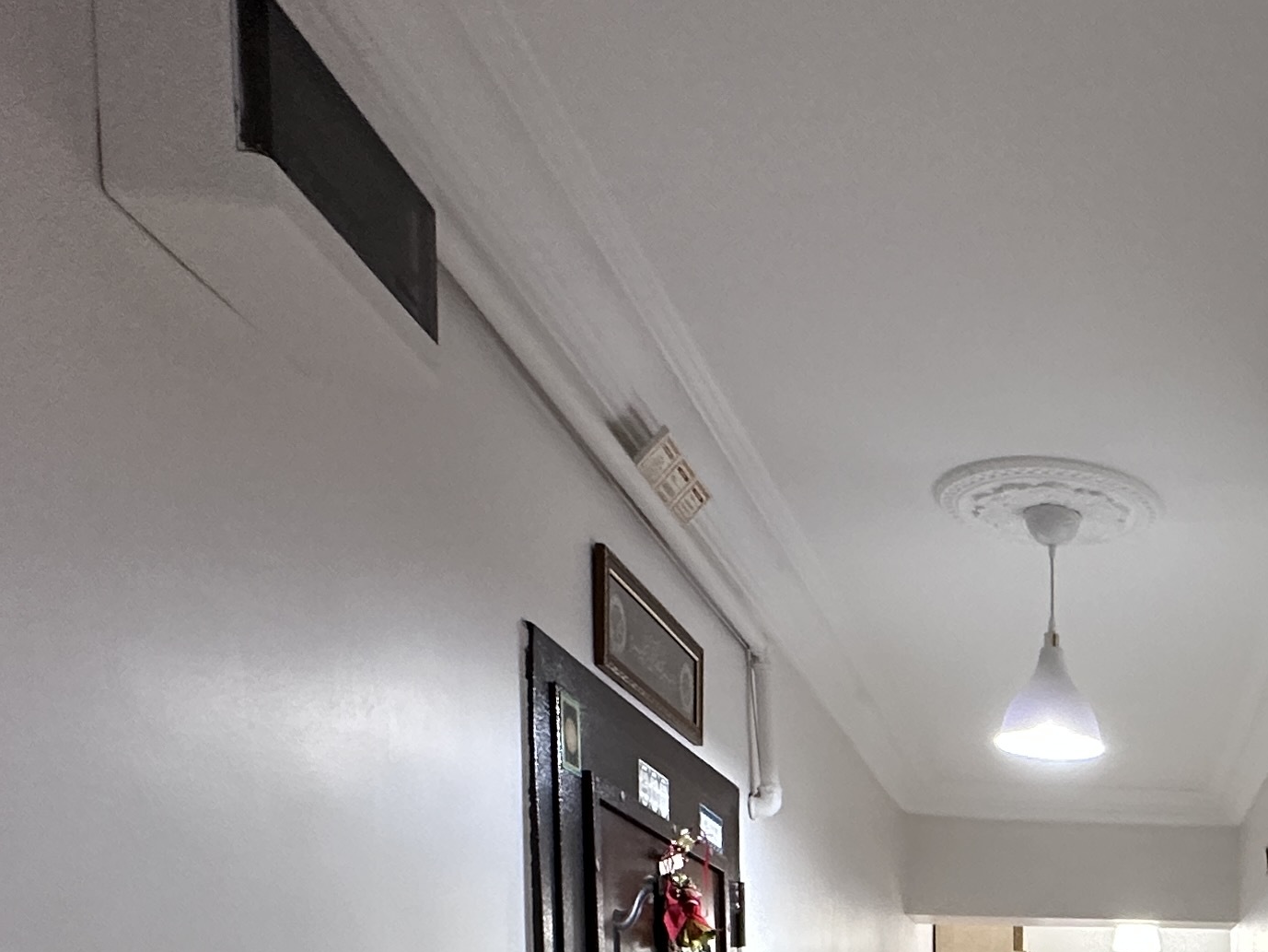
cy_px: 1185
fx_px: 1502
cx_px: 1340
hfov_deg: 39.0
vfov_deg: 29.4
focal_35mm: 41
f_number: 2.2
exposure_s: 1/50
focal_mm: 2.22
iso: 250
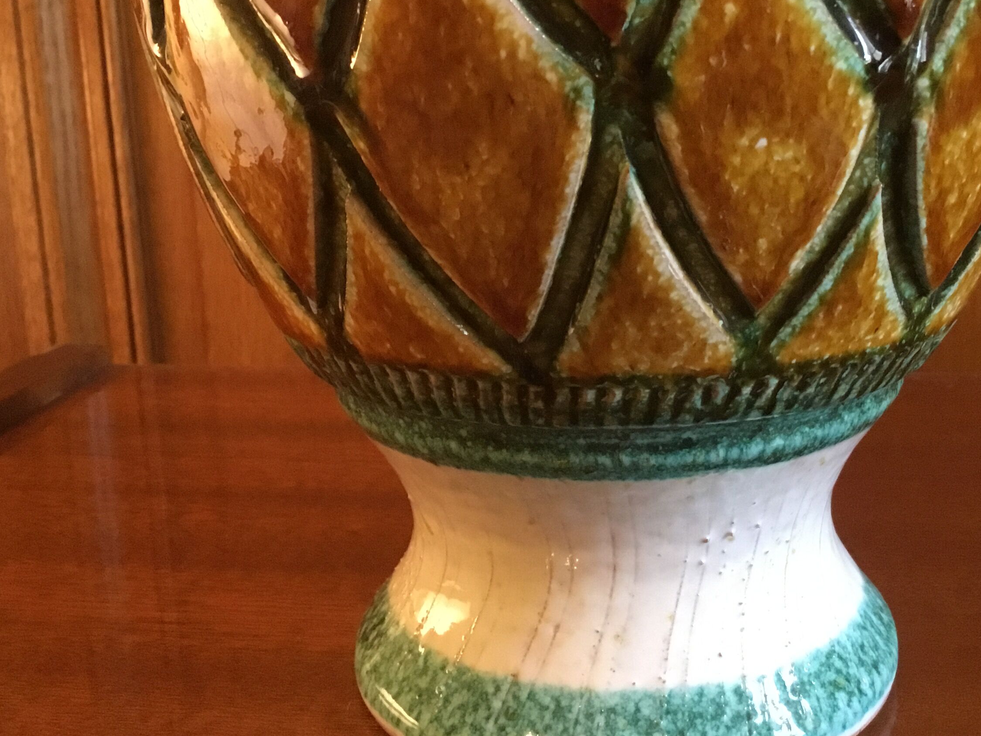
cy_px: 292
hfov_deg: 41.8
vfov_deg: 32.1
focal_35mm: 45
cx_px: 607
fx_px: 1275
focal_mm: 3.3
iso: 320
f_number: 2.4
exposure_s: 1/17
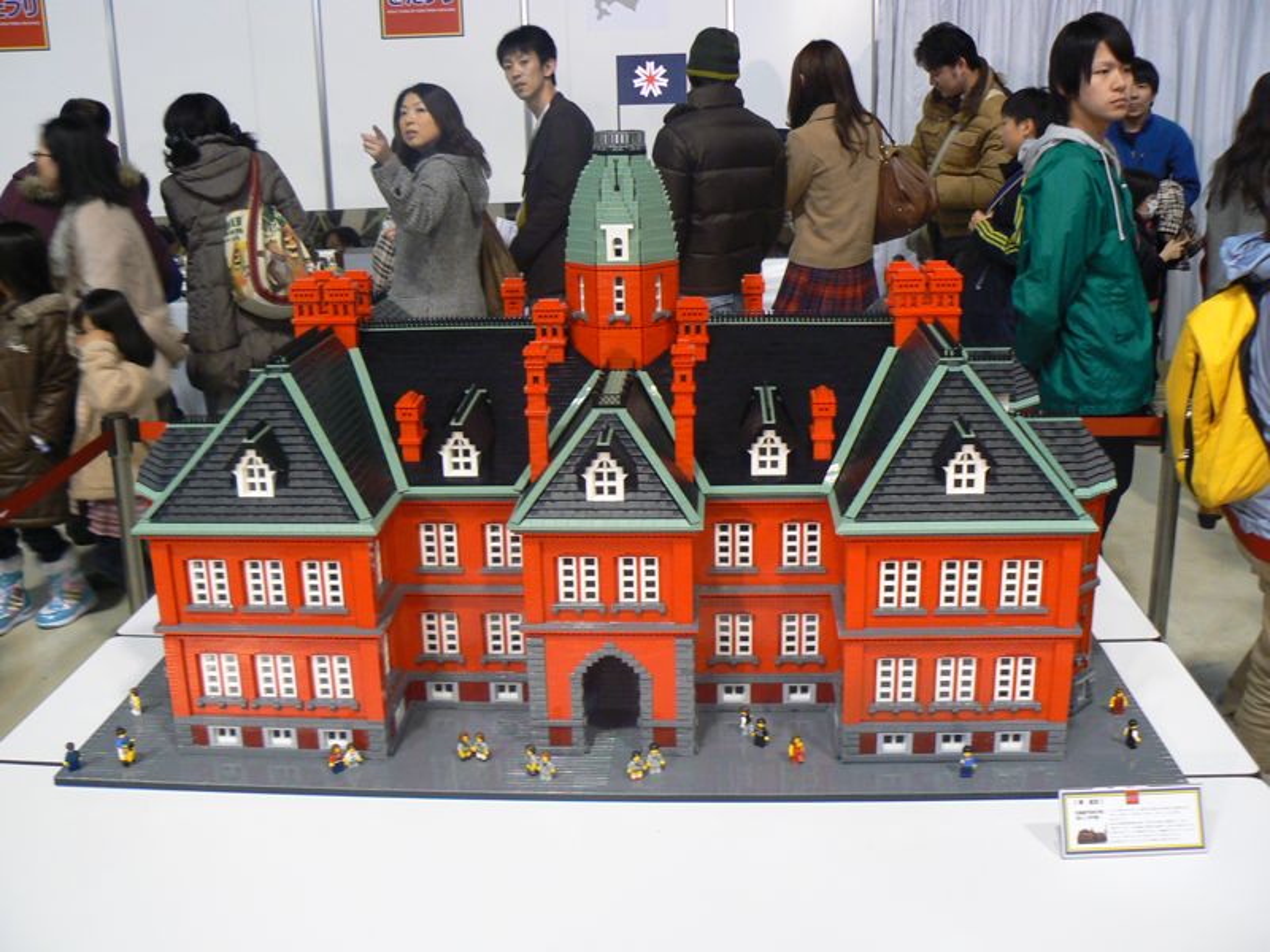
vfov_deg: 39.7
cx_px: 635
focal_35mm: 36
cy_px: 476
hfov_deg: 51.4
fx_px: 1321
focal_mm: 6
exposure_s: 1/30
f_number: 2.8
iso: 160
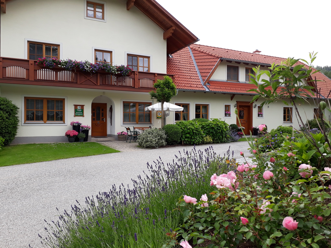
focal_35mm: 27
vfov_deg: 51.4
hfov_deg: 65.3
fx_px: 258
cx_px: 166
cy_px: 124
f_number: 1.9
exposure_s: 1/678
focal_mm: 3.6
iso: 40
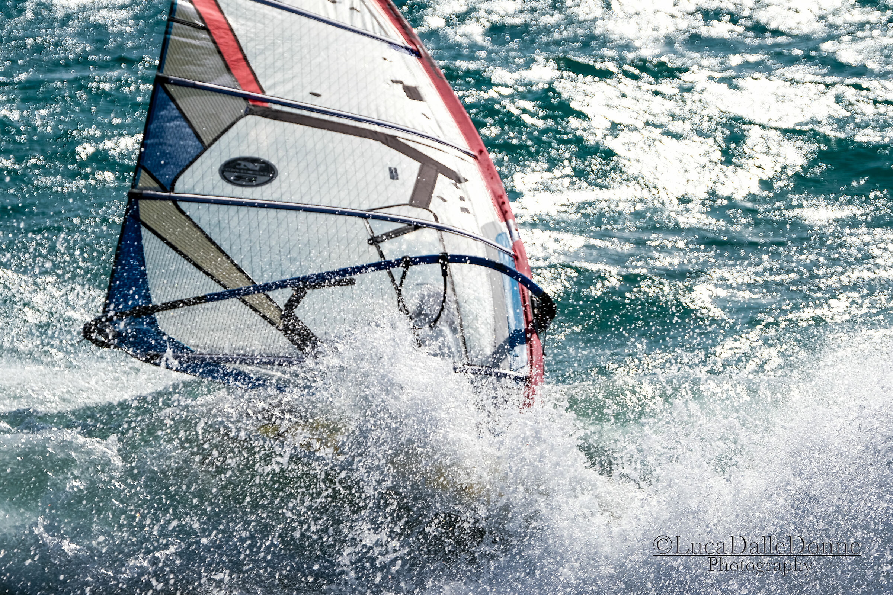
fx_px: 5978
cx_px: 446
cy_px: 298
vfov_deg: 5.7
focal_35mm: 241
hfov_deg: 8.5
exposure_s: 1/1000
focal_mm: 160.8
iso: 160
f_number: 5.6
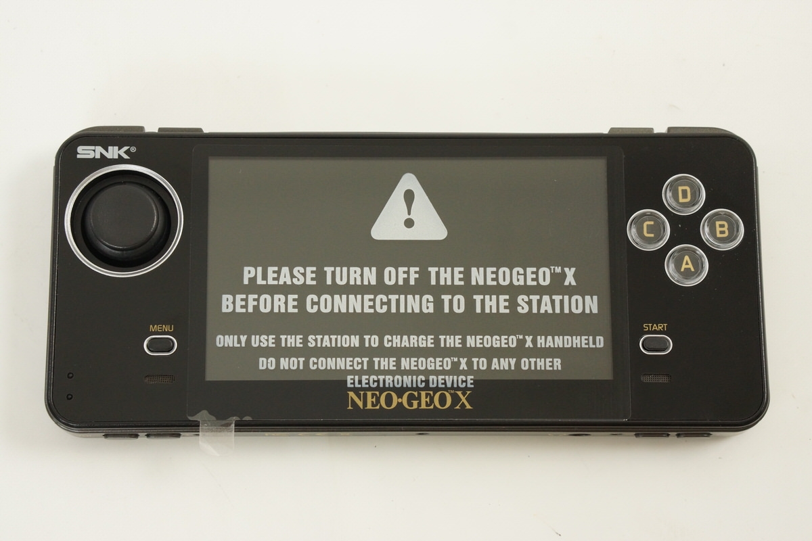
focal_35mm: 75
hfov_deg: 27.0
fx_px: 1692
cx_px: 406
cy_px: 270
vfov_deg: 18.2
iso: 1250
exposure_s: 1/80
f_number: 6.3
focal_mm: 50
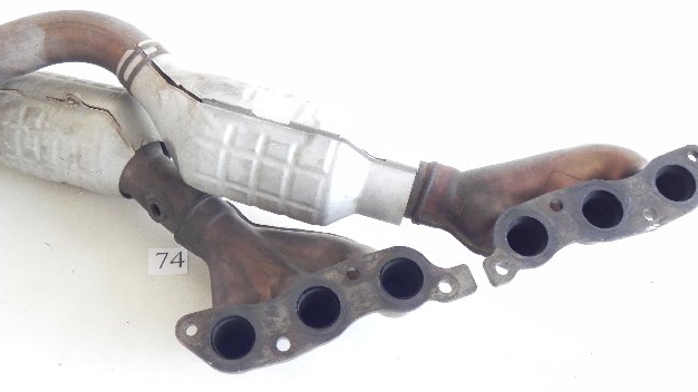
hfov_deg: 47.3
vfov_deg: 27.7
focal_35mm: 43
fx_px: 796
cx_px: 305
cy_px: 188
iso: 394
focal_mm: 5.9
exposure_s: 1/30
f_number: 2.8
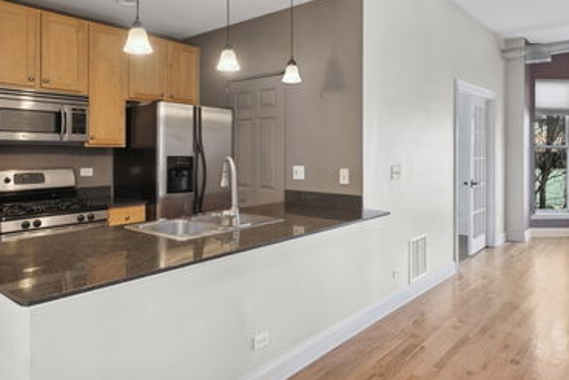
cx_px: 267
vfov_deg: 49.4
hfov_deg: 69.3
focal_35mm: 26
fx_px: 411
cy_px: 167
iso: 200
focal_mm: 20
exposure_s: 1/40
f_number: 8
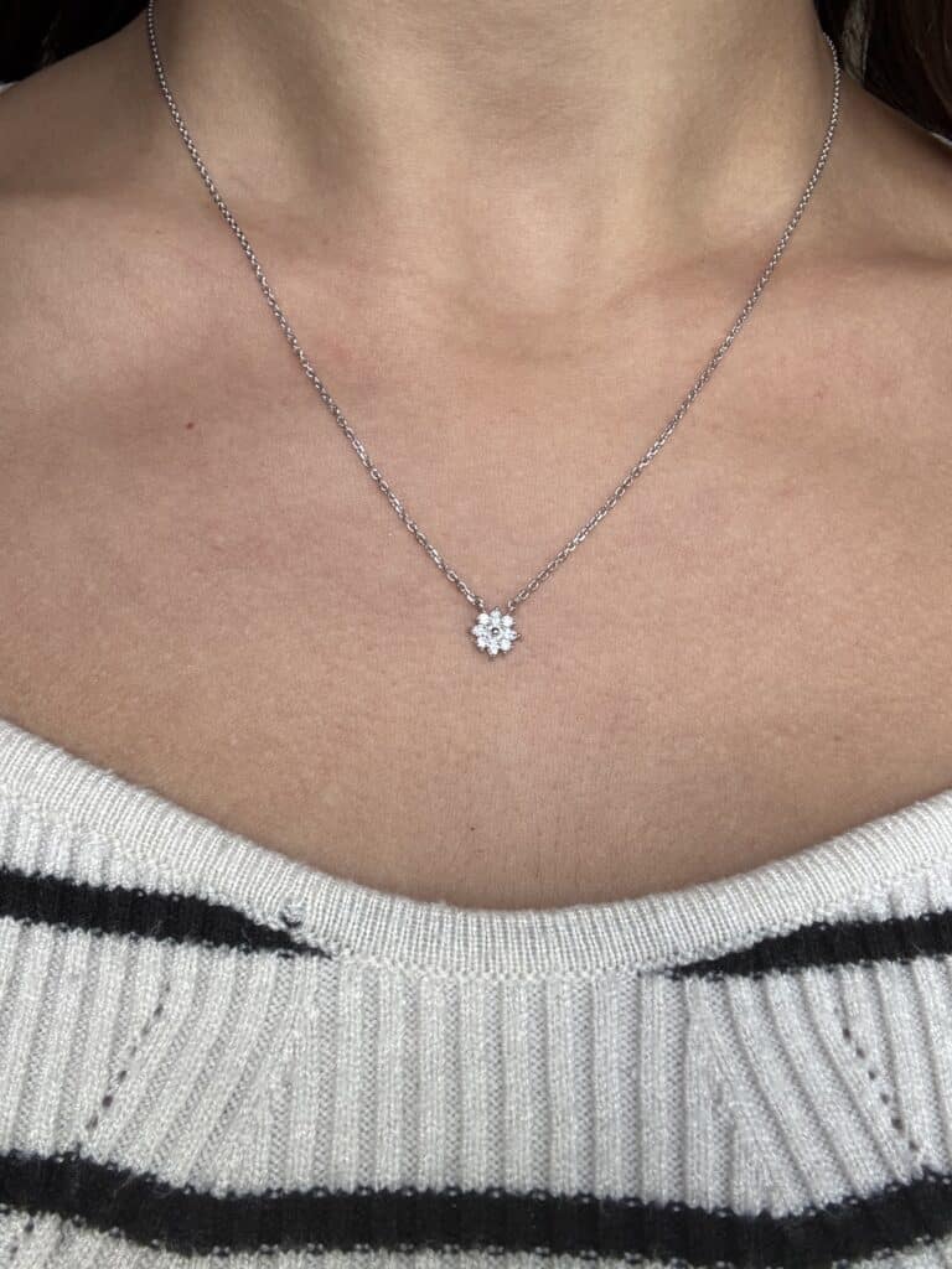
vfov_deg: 60.0
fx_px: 1100
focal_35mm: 30
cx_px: 476
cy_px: 634
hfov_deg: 46.8
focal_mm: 2.69
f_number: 1.9
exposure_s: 1/68
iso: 80
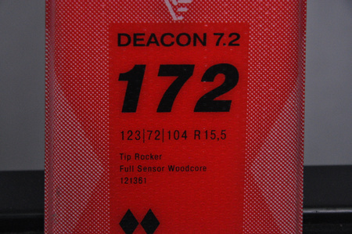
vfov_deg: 8.7
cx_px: 176
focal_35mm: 158
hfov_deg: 13.1
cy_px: 117
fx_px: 1538
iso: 3200
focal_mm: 105
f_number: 9.5
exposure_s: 1/125
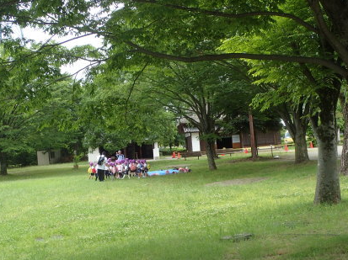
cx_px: 147
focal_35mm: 49
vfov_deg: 29.6
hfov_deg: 38.8
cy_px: 139
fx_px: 492
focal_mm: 6.86
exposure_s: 1/200
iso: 100
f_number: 3.5
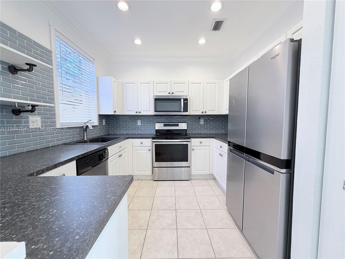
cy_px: 130
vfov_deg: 85.7
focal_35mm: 14
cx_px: 172
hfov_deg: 102.1
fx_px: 140
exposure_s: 1/120
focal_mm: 2.22
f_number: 2.2
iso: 160
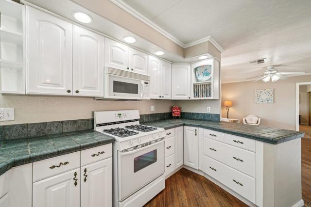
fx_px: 121
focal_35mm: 14
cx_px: 156
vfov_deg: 81.2
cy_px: 104
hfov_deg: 104.2
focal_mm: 14
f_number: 9
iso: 400
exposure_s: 1/13
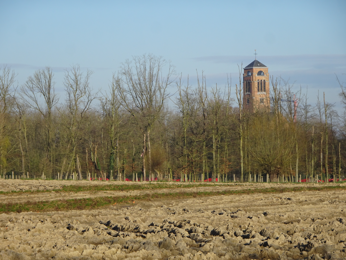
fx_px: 1999
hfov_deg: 9.9
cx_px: 173
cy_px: 130
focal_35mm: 200
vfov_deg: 7.4
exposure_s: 1/320
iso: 80
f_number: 6.3
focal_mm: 34.17
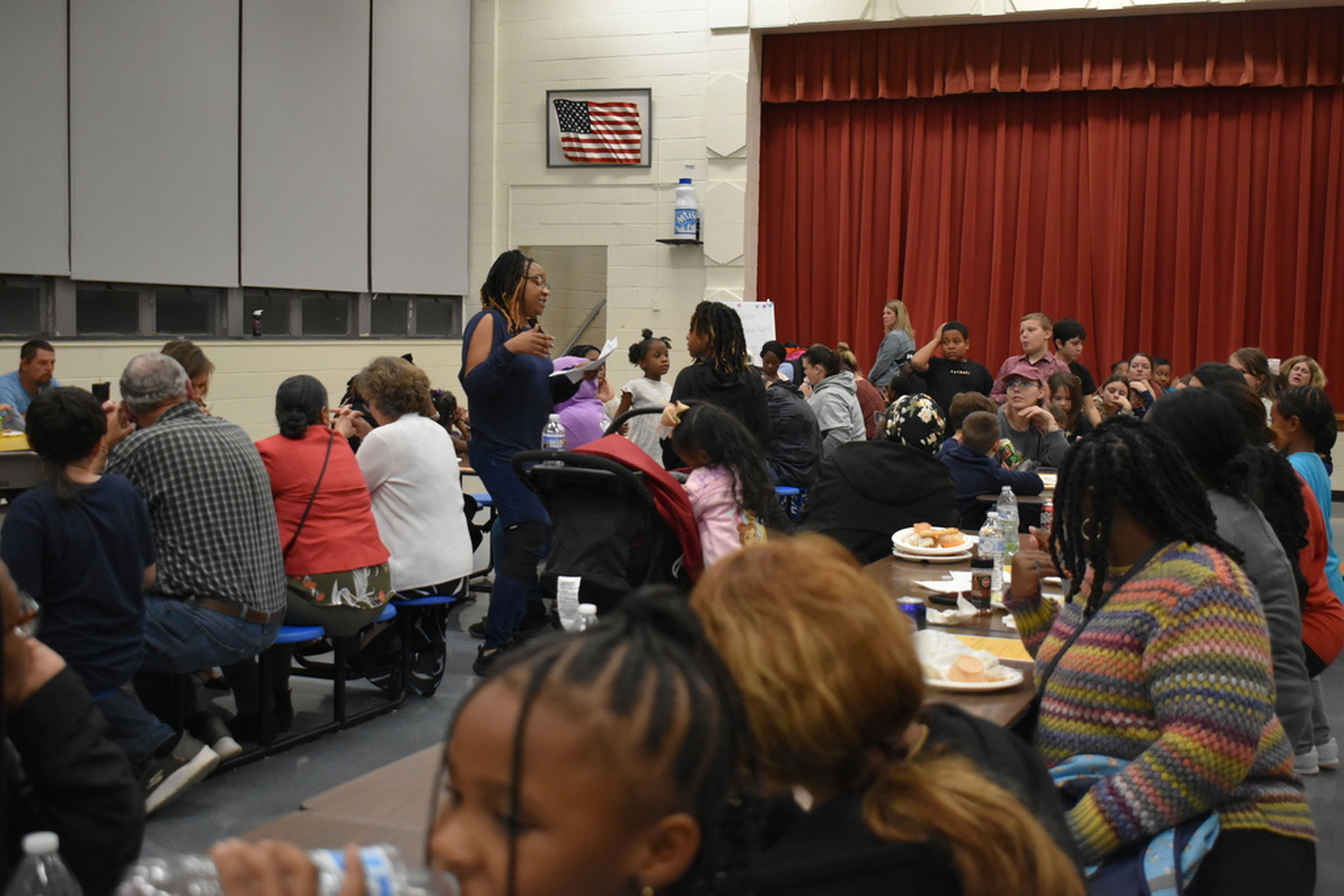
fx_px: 1624
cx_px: 672
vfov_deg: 30.9
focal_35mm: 44
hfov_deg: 45.0
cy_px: 448
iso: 2800
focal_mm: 29
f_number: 4.2
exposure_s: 1/125
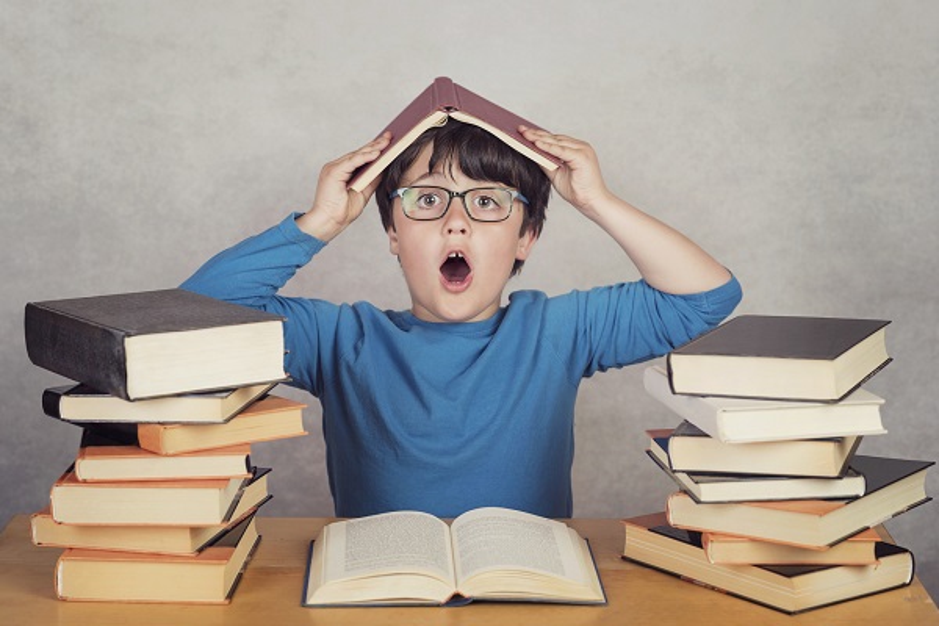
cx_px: 470
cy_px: 313
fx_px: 2217
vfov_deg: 16.1
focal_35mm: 85
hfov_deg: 23.9
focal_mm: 85
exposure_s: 1/160
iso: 250
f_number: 4.5
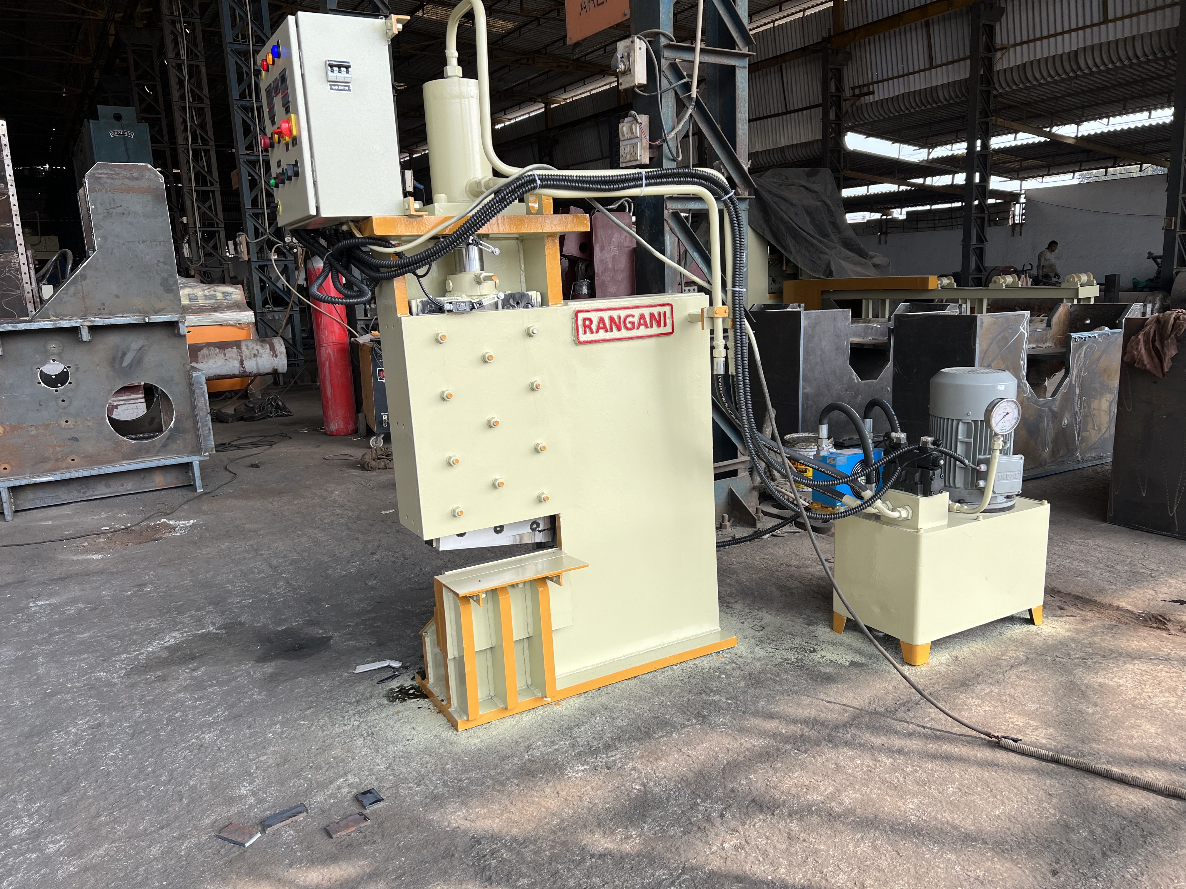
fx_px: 891
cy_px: 444
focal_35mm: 26
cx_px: 593
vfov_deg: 53.1
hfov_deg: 67.3
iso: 50
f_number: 1.5
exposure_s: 1/1058
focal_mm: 5.7
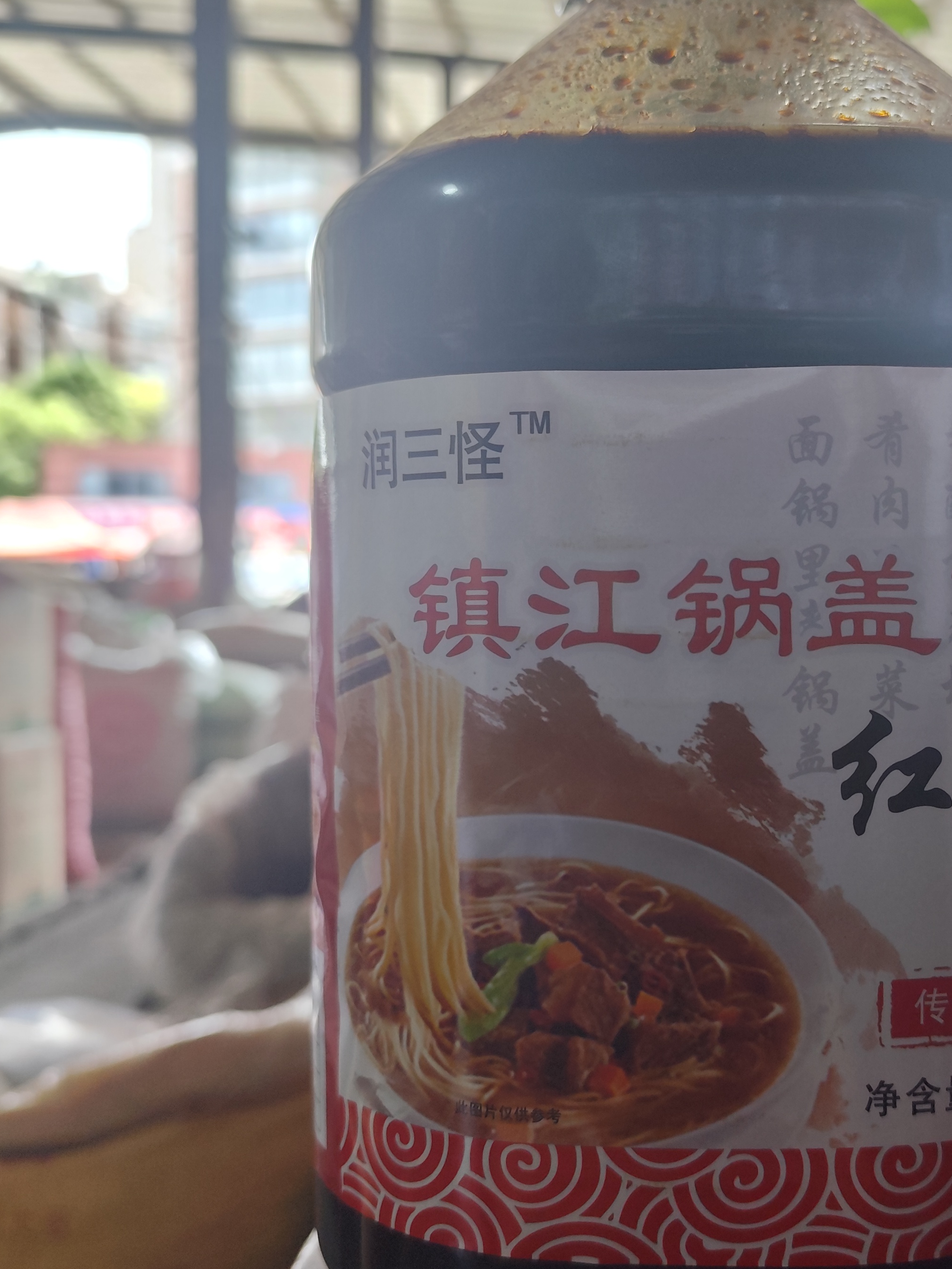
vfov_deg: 52.6
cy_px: 645
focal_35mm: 35
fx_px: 1283
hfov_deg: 39.8
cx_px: 690
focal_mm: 6.19
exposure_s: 1/100
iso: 125
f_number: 1.65
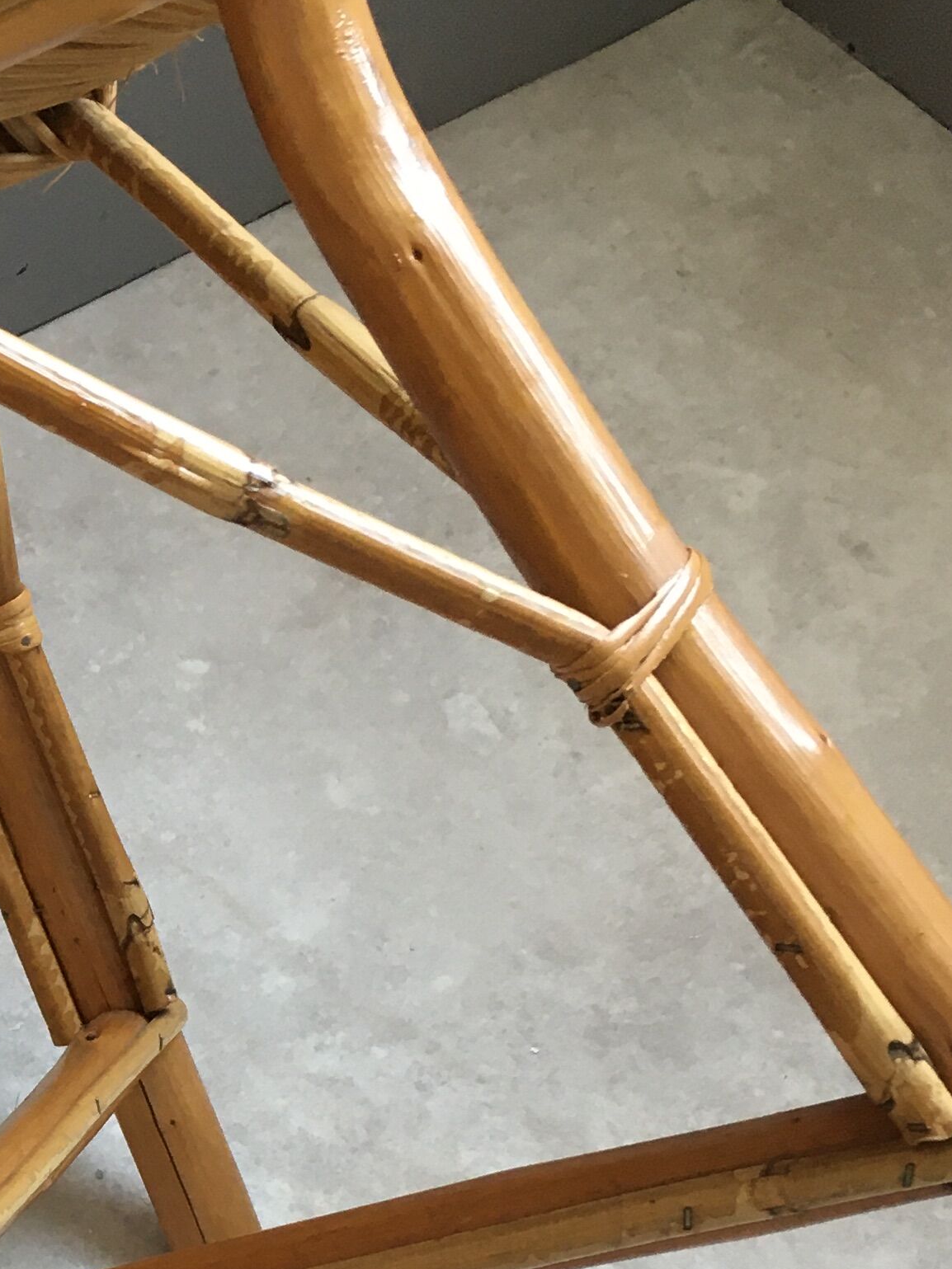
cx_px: -244
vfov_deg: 24.6
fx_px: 2787
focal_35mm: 76
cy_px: 1248
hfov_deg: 18.2
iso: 80
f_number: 2.2
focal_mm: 4.15
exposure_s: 1/33
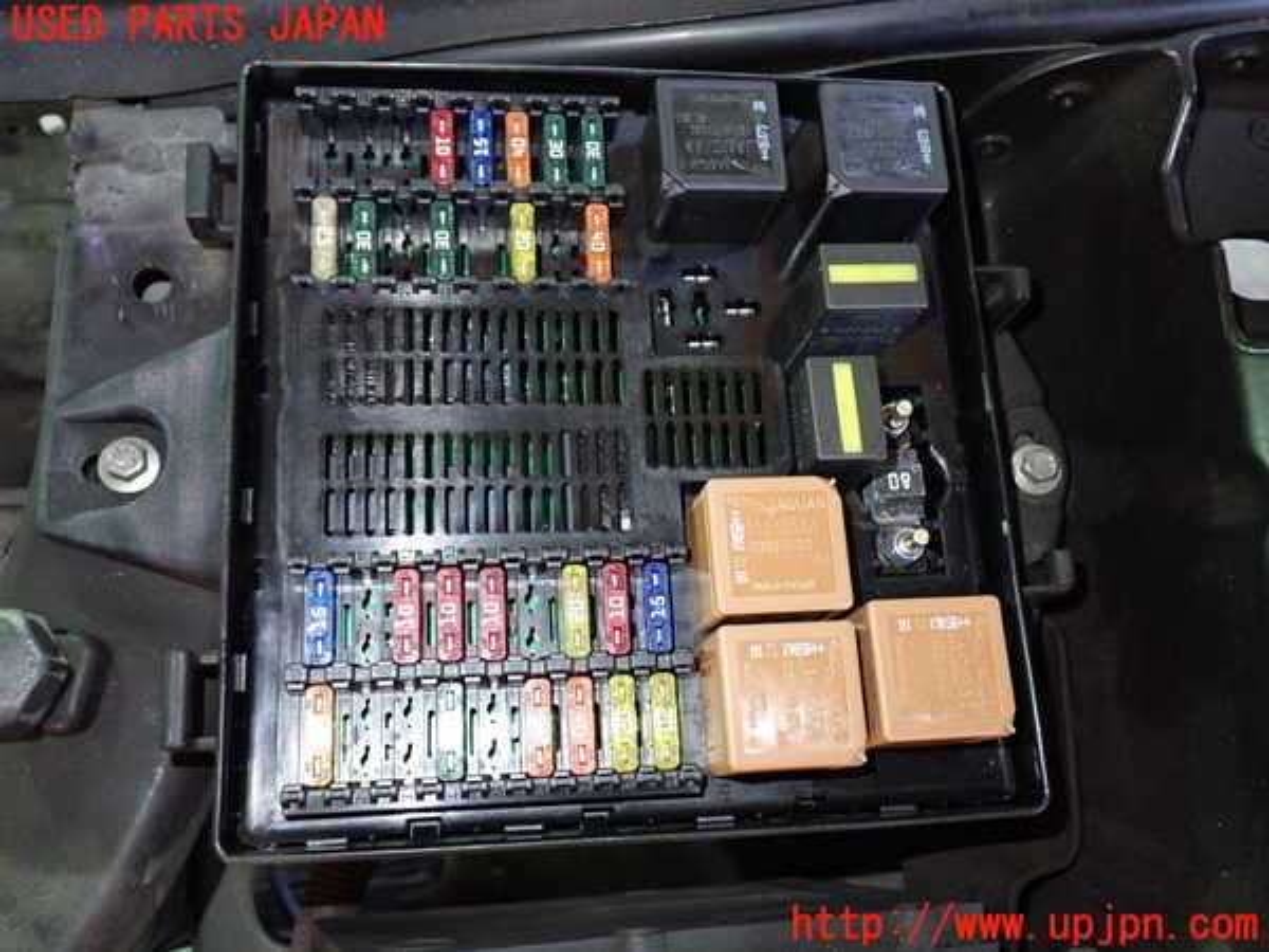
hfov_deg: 56.8
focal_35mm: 32
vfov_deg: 44.2
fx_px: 1173
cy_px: 476
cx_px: 634
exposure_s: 1/20
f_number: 2.4
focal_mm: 5.79
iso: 800
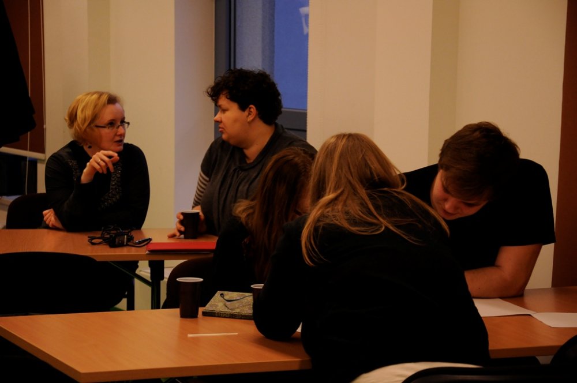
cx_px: 288
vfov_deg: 12.1
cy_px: 192
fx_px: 1801
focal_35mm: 112
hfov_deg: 18.2
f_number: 5.3
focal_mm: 75
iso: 1000
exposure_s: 1/125
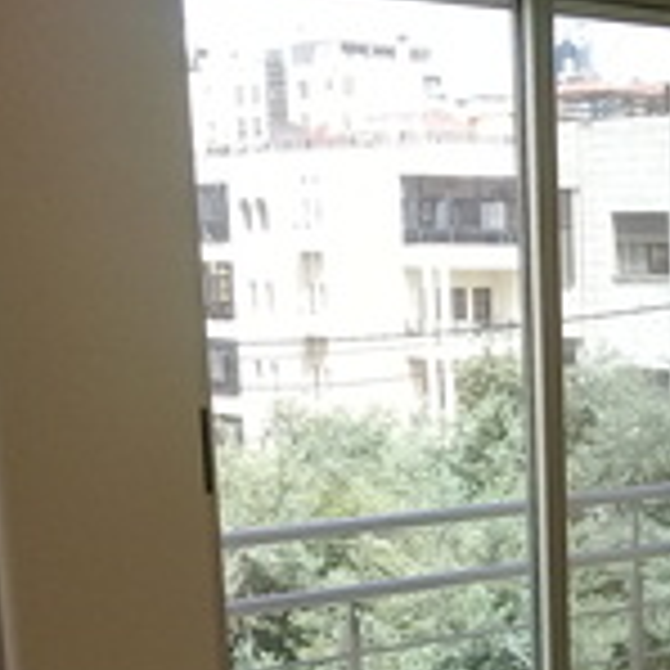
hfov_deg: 19.5
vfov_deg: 19.8
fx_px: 1839
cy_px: 717
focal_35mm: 84
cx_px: 798
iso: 50
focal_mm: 3.3
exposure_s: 1/290
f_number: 2.2
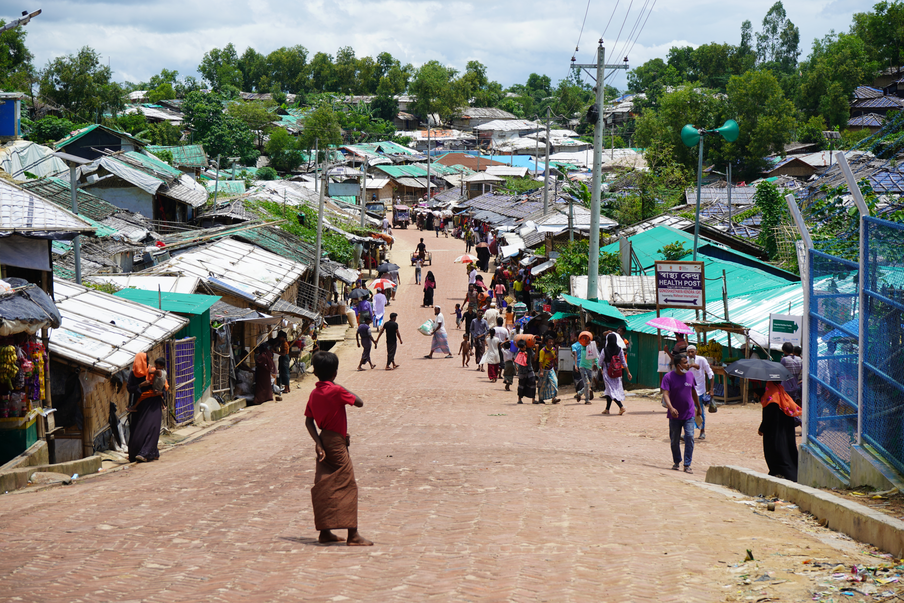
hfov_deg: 28.8
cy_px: 302
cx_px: 452
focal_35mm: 70
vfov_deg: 19.5
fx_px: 1758
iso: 100
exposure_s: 1/160
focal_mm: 70
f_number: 11
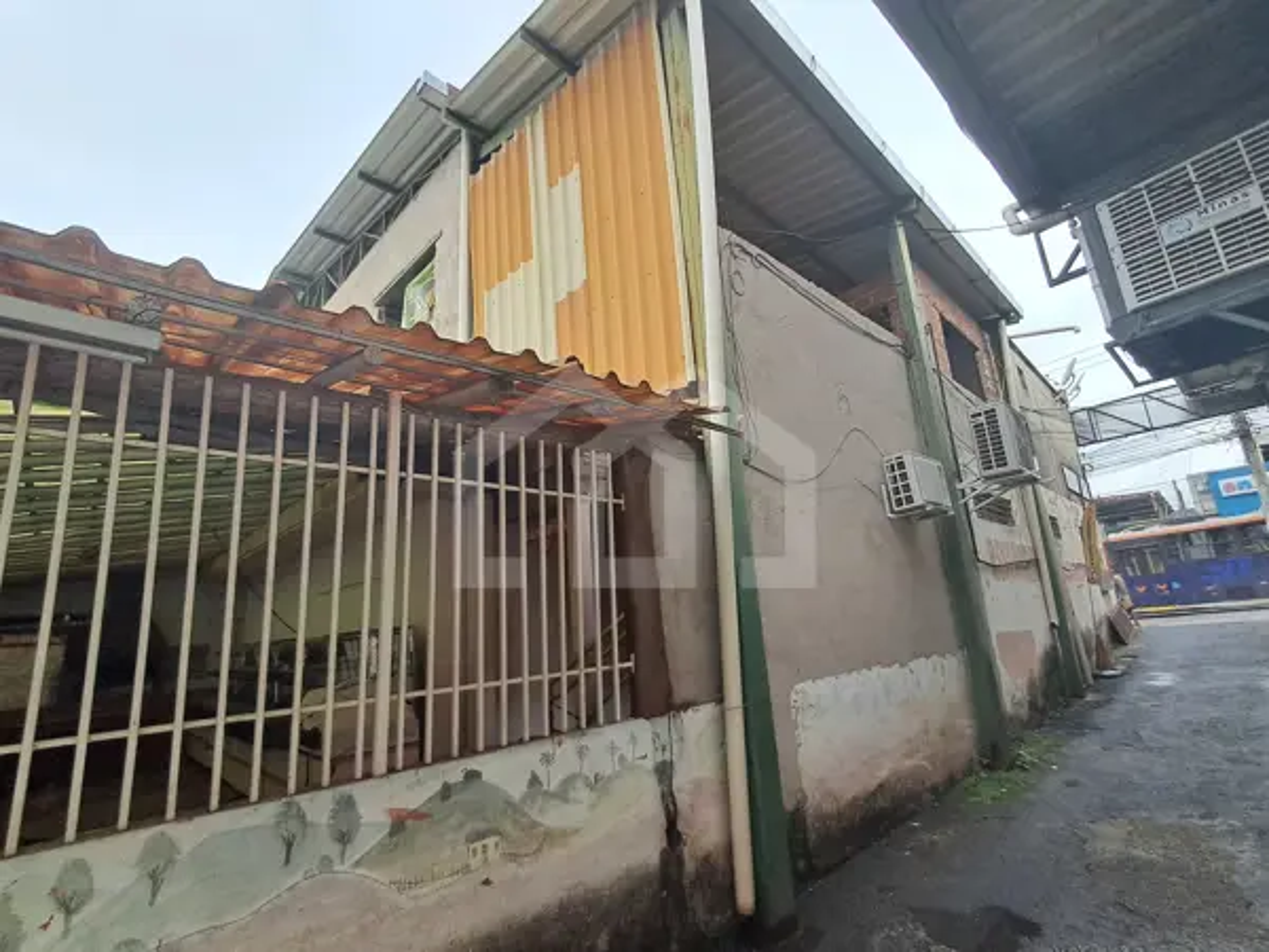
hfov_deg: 94.5
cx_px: 634
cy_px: 476
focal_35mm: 16
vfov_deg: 78.1
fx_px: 587
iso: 40
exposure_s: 1/163
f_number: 2.2
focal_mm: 1.64
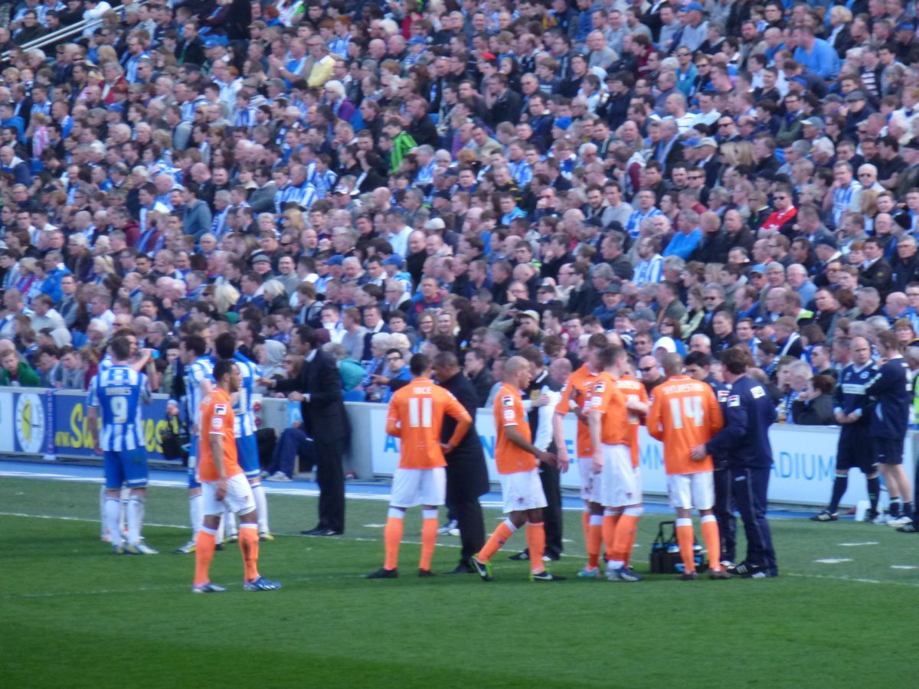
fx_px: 10513
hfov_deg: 5.0
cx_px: 460
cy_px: 344
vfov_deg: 3.8
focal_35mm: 396
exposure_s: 1/125
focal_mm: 68.8
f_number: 5.9
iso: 250
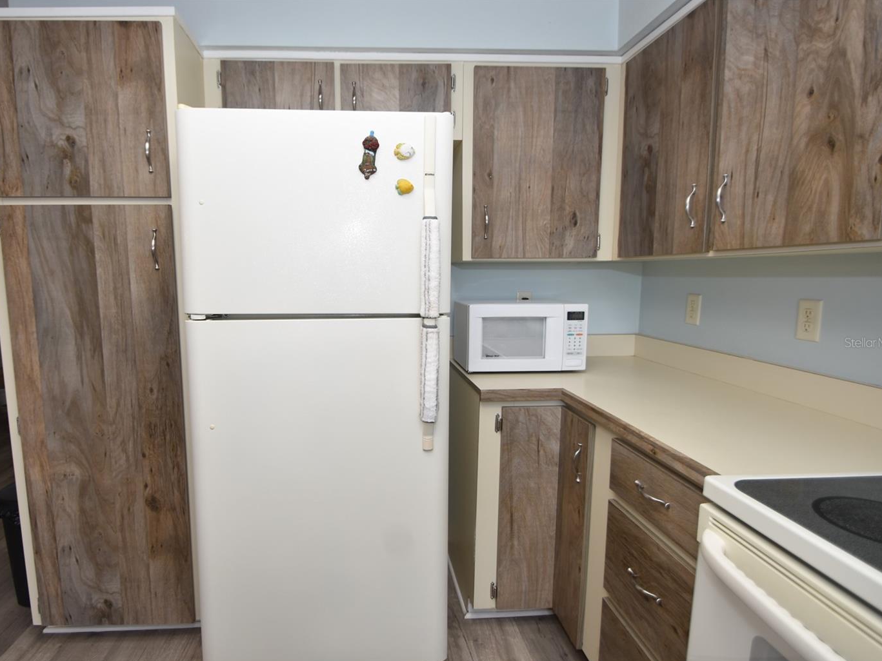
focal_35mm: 19
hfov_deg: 85.6
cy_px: 342
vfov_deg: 69.9
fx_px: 473
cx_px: 386
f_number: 4
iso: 220
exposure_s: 1/60
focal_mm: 11
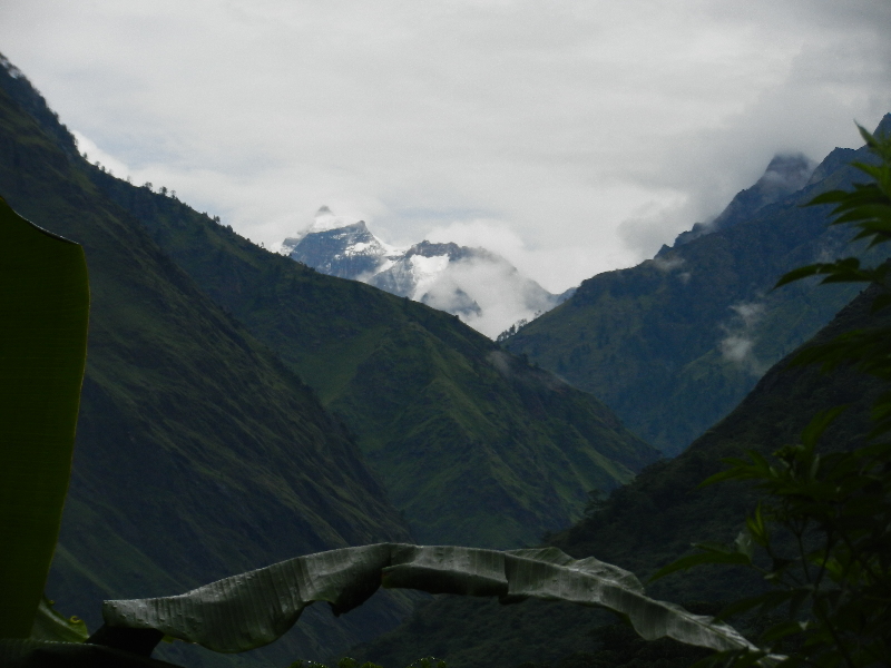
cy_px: 334
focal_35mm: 144
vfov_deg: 10.3
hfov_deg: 13.7
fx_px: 3706
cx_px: 446
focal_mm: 25.9
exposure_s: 1/800
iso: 160
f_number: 5.2
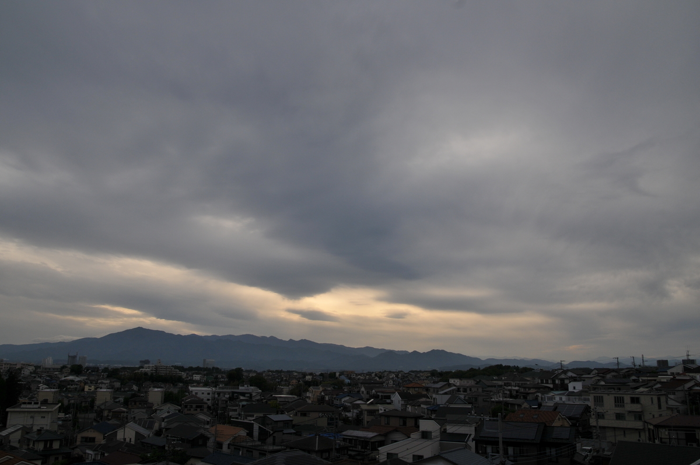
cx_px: 350
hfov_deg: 67.4
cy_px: 232
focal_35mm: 27
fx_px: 524
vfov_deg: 47.8
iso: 200
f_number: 8
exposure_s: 1/320
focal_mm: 18
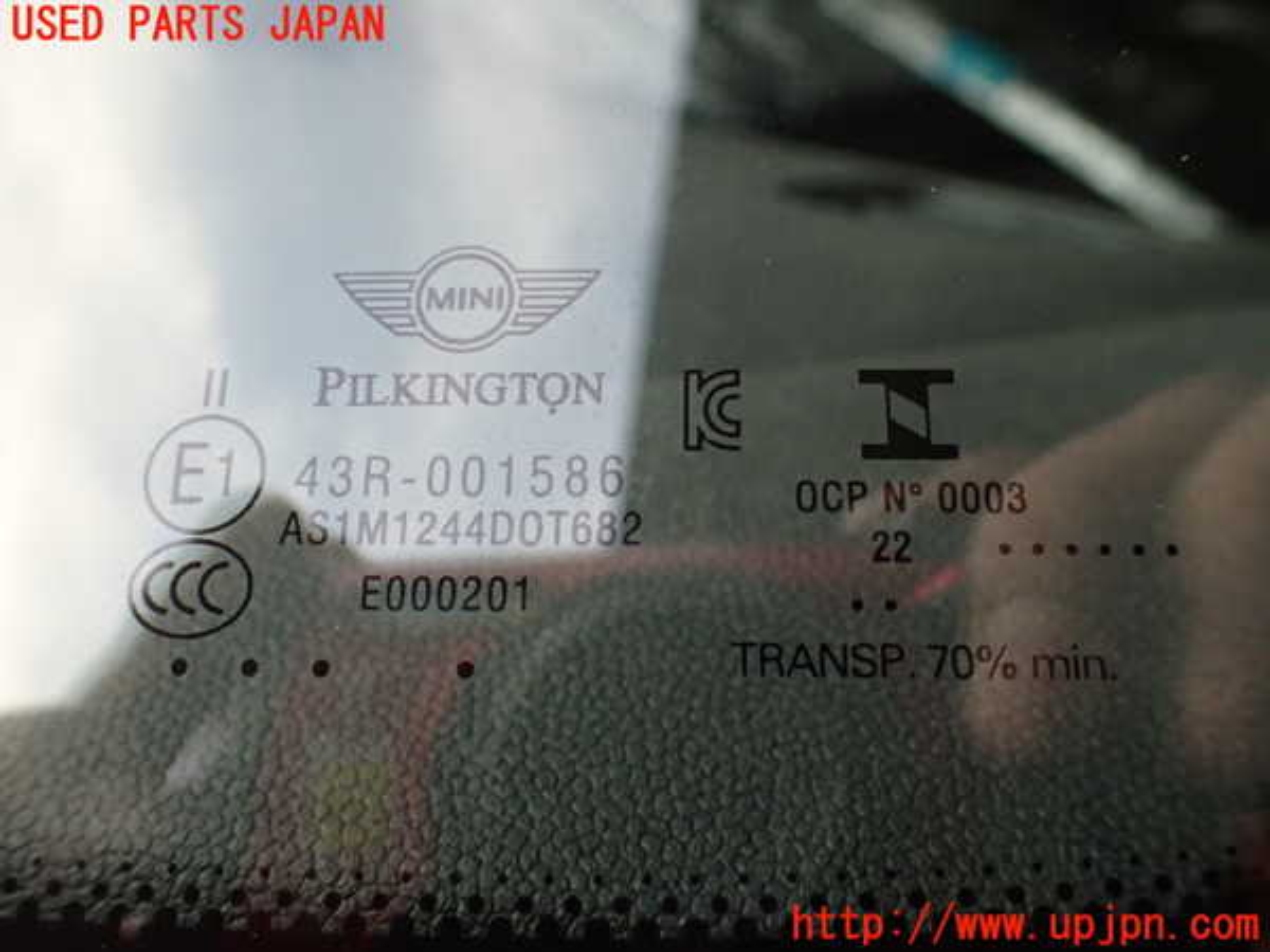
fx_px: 1101
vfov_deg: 46.8
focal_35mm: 30
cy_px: 476
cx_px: 635
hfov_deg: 60.0
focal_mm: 5.4
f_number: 2.3
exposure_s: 1/125
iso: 250
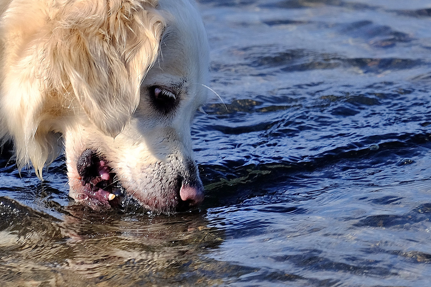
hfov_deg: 3.9
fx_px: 6284
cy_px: 69
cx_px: 165
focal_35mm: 525
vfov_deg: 2.6
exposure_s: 1/1000
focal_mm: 172.4
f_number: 4.7
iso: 200
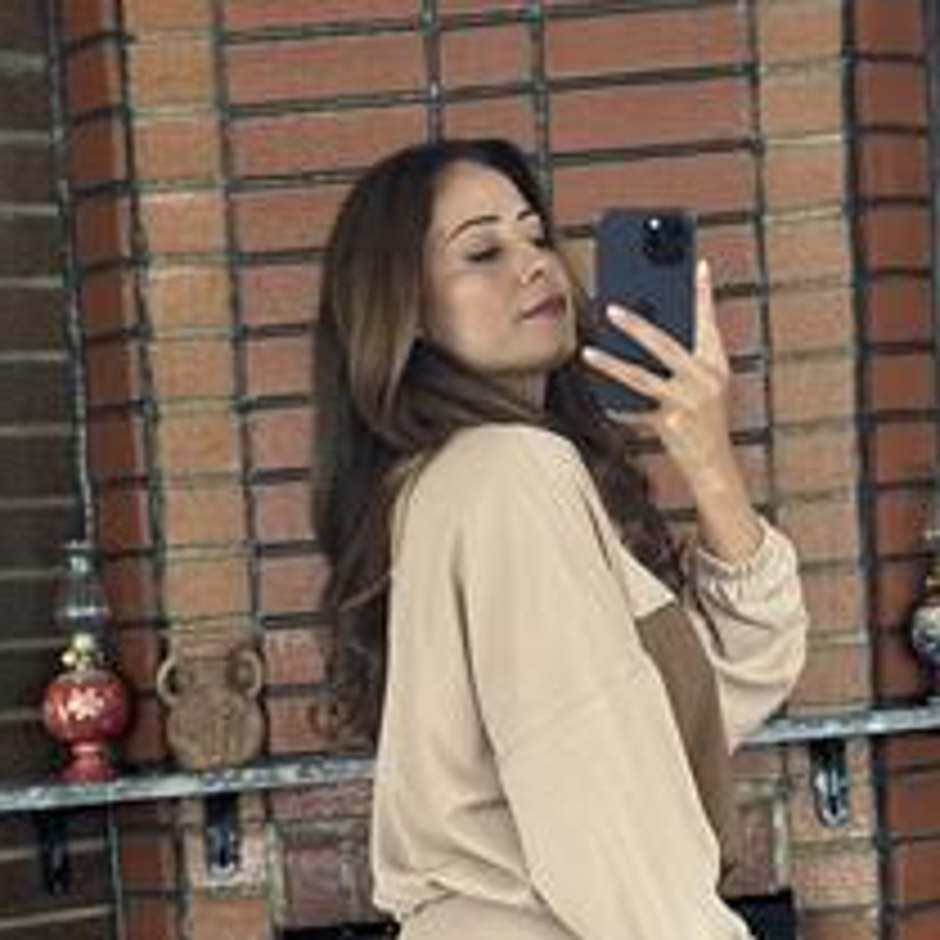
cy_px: 1030
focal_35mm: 103
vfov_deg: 16.4
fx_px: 3164
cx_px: 544
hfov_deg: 16.9
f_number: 1.78
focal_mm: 6.86
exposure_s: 1/40
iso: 400
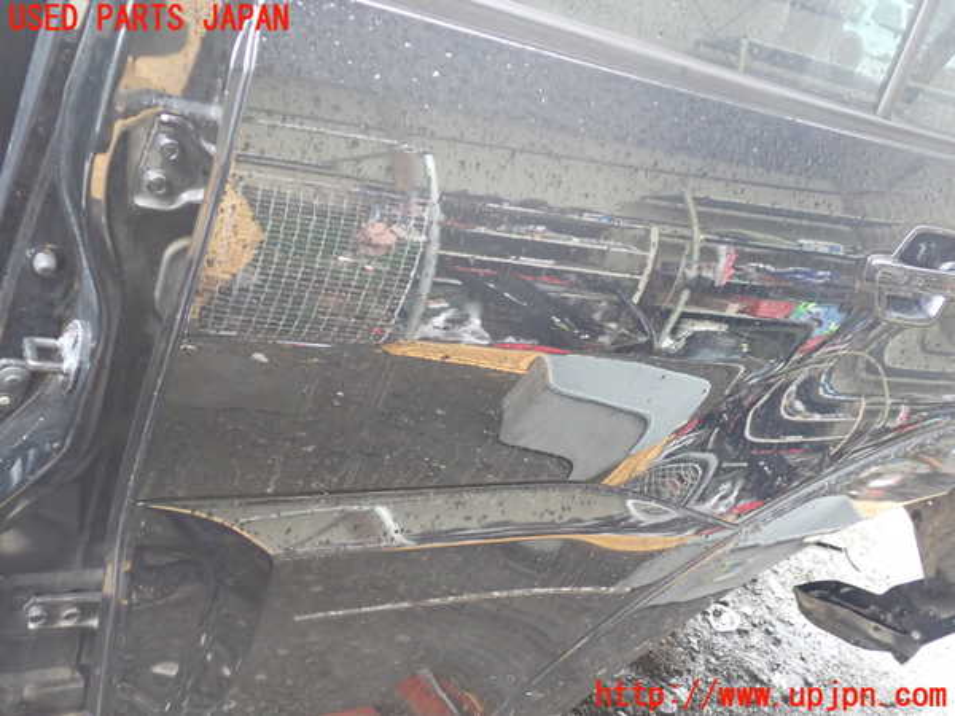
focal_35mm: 30
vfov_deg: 46.8
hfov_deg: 60.0
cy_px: 358
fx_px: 828
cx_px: 478
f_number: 2.3
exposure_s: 1/30
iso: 500
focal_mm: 5.4
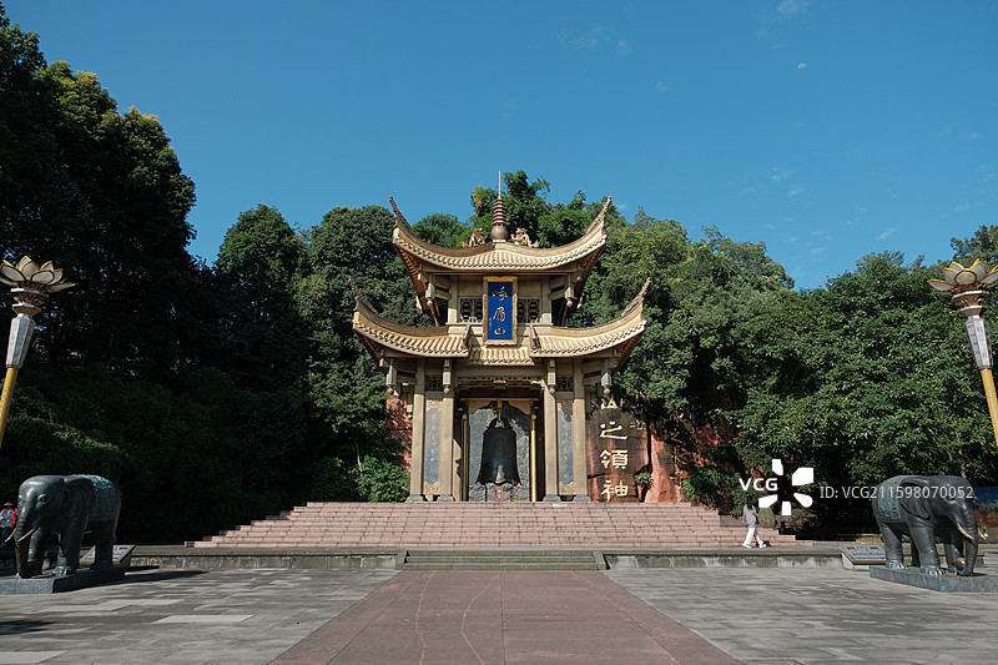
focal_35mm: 24
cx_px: 499
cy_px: 332
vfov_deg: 53.1
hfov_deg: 73.8
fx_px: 665
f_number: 4
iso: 200
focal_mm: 16
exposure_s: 1/1000
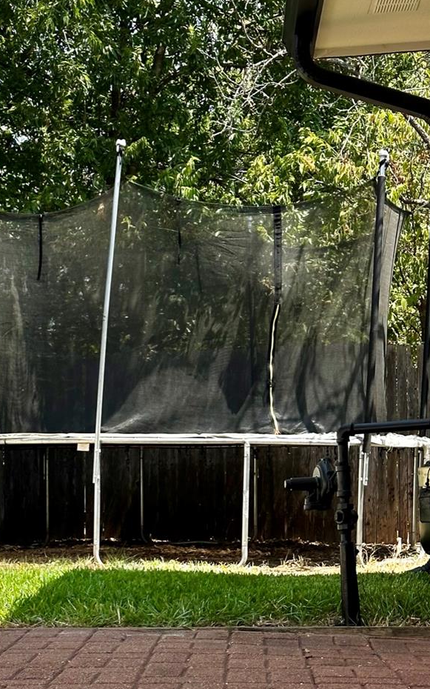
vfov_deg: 24.6
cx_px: 121
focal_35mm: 84
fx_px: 1576
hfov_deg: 15.5
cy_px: 352
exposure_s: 1/1212
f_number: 1.78
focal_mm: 6.86
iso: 64
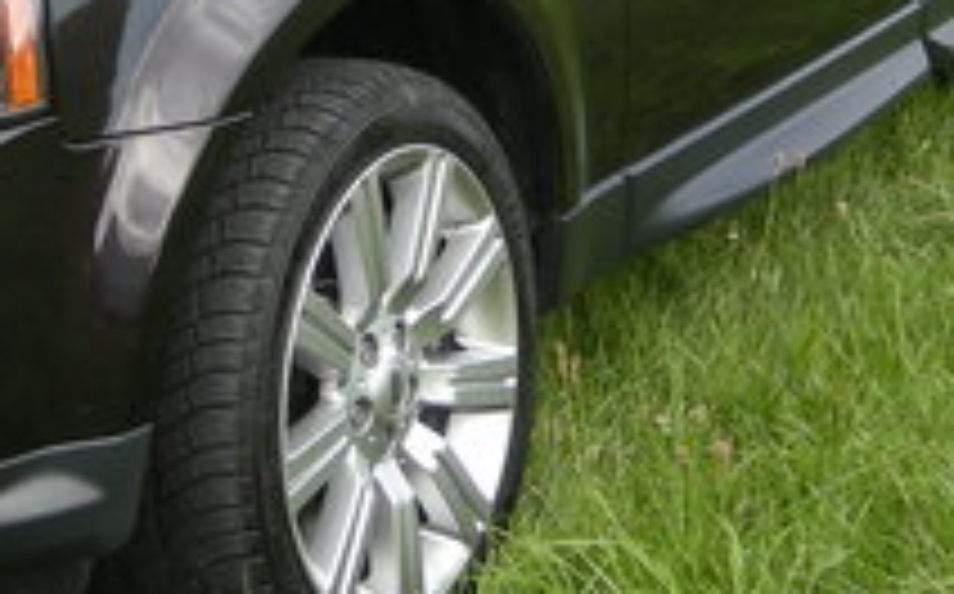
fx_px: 2909
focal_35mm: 112
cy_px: -104
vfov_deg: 11.4
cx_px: 378
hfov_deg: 18.6
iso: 64
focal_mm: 5.7
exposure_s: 1/346
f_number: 2.8
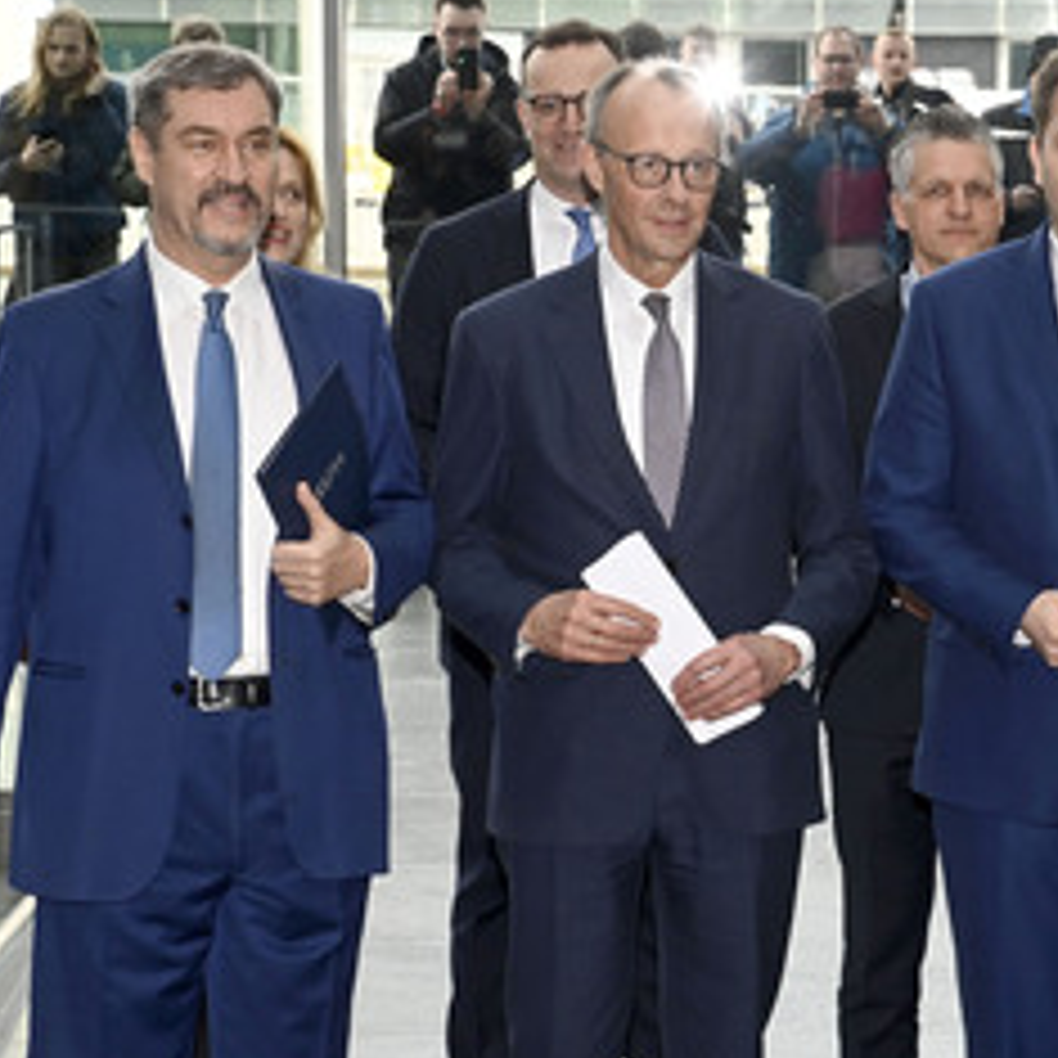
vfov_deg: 10.2
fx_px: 5913
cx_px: 921
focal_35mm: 171
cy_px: 459
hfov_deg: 10.2
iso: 2000
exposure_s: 1/250
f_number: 9
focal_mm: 105
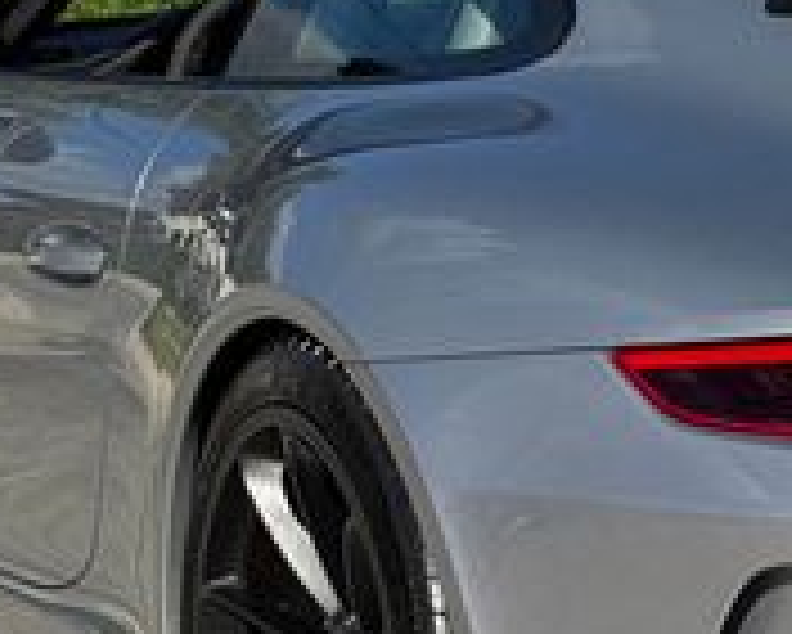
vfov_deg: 9.1
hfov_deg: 11.1
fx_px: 3987
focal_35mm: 170
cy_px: 297
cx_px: 950
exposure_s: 1/2833
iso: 64
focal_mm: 6.76
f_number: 1.78
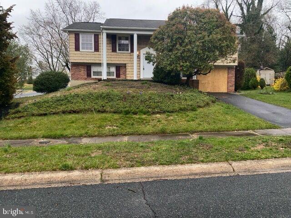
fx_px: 219
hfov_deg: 67.3
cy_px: 109
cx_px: 146
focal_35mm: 26
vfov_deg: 53.1
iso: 32
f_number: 1.8
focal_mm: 4.25
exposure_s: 1/385
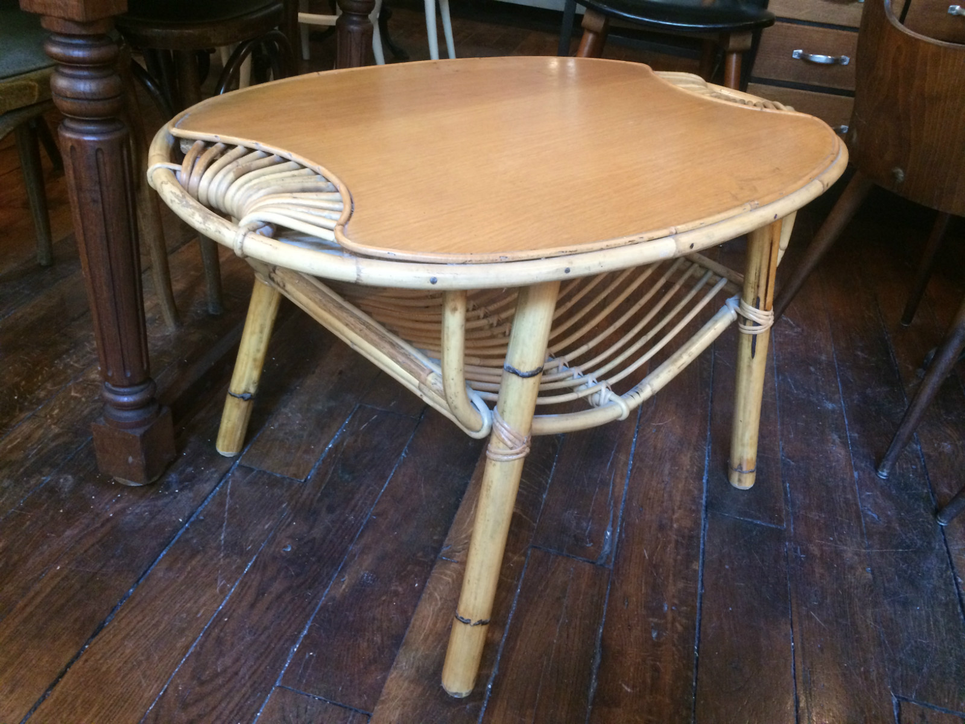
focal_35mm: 29
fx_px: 808
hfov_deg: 61.7
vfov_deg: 48.2
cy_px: 362
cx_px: 482
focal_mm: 4.15
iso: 320
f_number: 2.2
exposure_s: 1/20
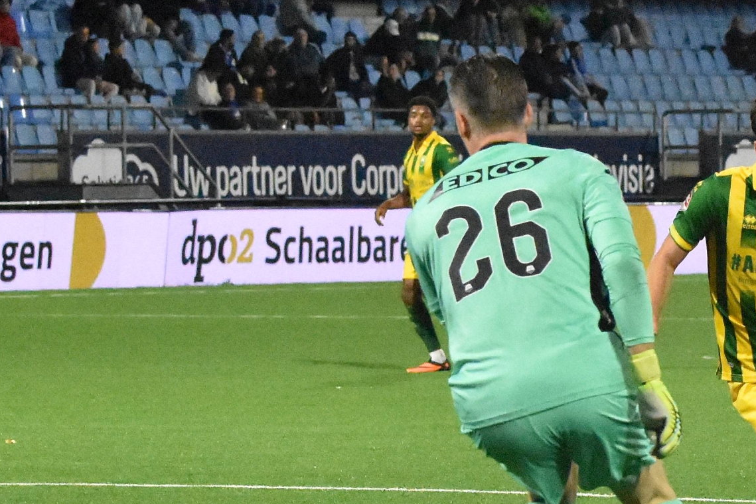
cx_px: 525
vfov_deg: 7.7
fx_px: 3716
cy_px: 356
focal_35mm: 177
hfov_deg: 11.6
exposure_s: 1/1000
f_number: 4
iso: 9000
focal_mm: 70
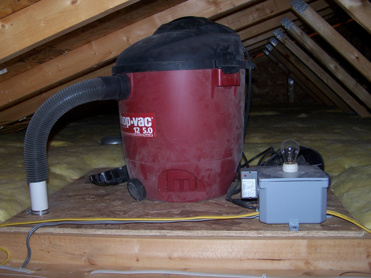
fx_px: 407
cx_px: 186
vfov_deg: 37.7
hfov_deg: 49.0
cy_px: 139
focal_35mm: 38
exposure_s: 1/60
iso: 140
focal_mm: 6.3
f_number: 2.8
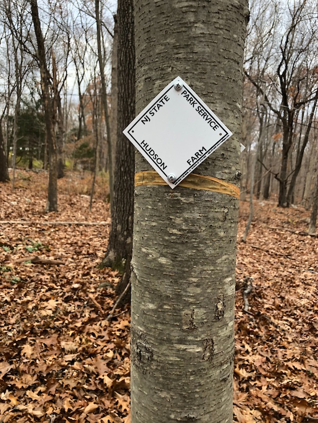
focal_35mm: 28
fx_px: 343
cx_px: 159
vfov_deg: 63.4
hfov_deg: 49.7
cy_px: 212
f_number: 1.8
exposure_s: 1/120
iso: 32
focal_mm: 3.99
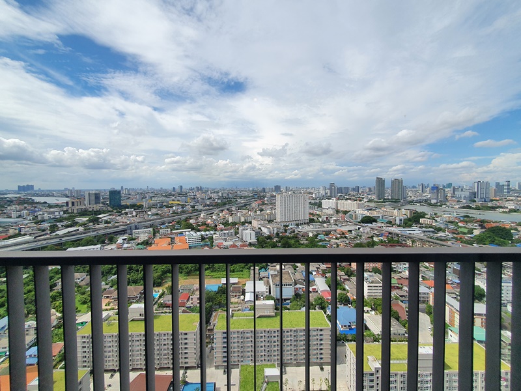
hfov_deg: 106.2
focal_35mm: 13
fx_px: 196
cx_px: 260
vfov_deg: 89.9
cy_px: 196
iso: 50
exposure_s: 1/1128
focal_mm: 1.8
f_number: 2.2
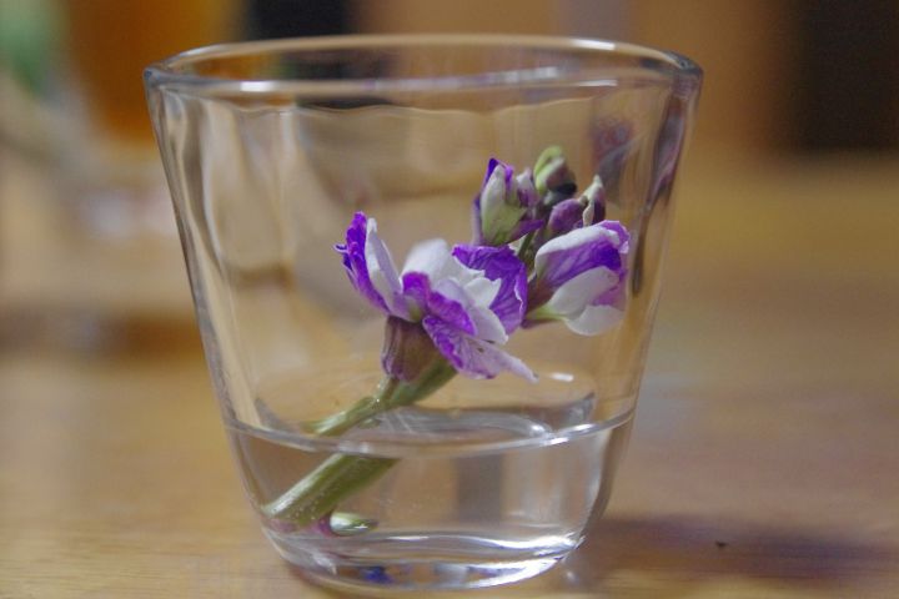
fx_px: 2797
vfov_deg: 12.2
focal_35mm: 112
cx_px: 450
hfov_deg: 18.3
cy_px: 300
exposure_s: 1/50
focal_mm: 75
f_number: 4.5
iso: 3200
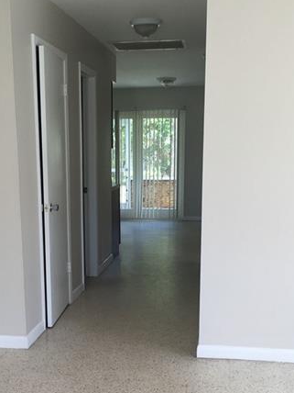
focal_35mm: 52
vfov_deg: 36.1
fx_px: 589
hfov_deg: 28.0
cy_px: 289
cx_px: 116
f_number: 2.2
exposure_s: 1/60
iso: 25
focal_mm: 4.15
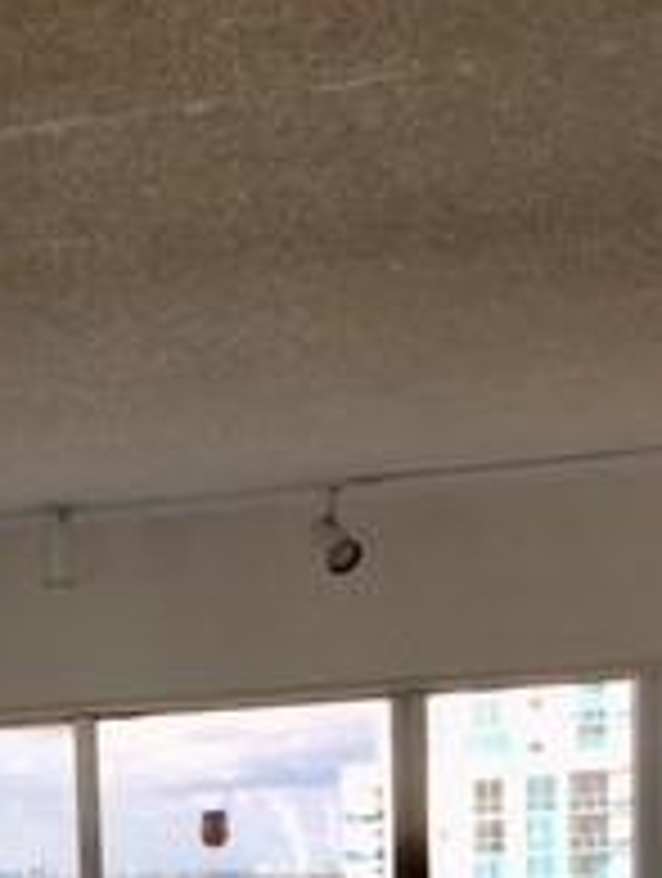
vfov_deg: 19.0
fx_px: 2414
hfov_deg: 15.1
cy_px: 1171
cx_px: -122
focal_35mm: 95
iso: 25
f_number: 2.2
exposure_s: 1/493
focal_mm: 4.15
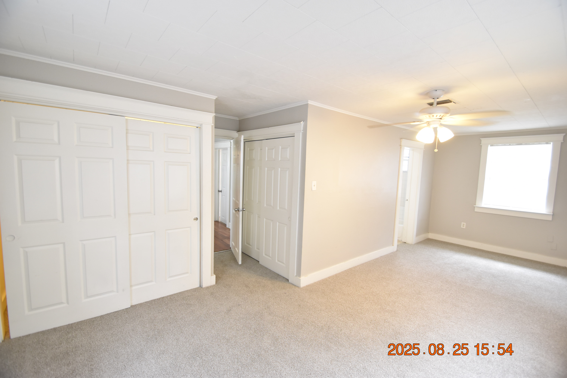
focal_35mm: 15
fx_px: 236
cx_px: 284
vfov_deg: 77.3
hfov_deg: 100.4
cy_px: 189
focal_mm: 10
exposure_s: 1/30
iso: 800
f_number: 3.5
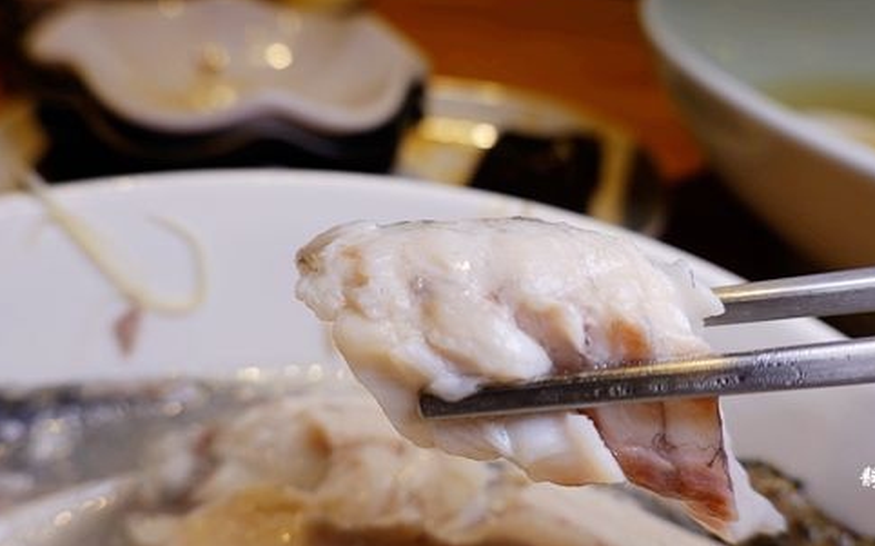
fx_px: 787
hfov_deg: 58.1
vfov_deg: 38.2
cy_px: 318
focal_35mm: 33
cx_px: 457
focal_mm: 9
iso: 125
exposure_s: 1/200
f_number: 3.2
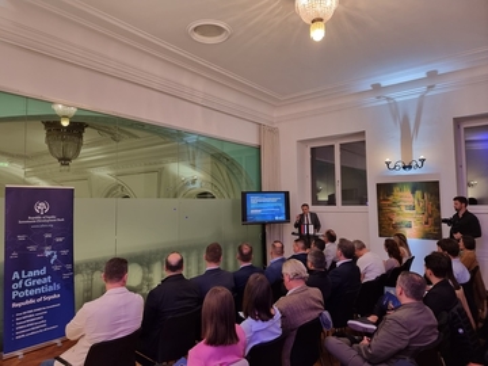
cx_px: 244
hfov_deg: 71.6
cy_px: 183
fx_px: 338
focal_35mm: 24
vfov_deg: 56.8
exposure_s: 1/50
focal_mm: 6.7
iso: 250
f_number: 1.8
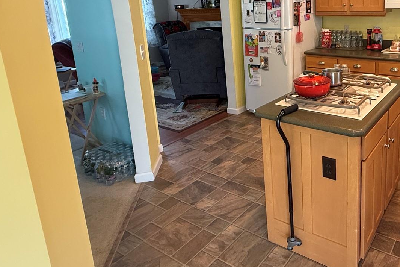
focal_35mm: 28
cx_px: 308
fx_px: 311
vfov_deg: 44.7
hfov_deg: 61.2
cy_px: 64
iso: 200
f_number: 2.2
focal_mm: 2.22
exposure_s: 1/60
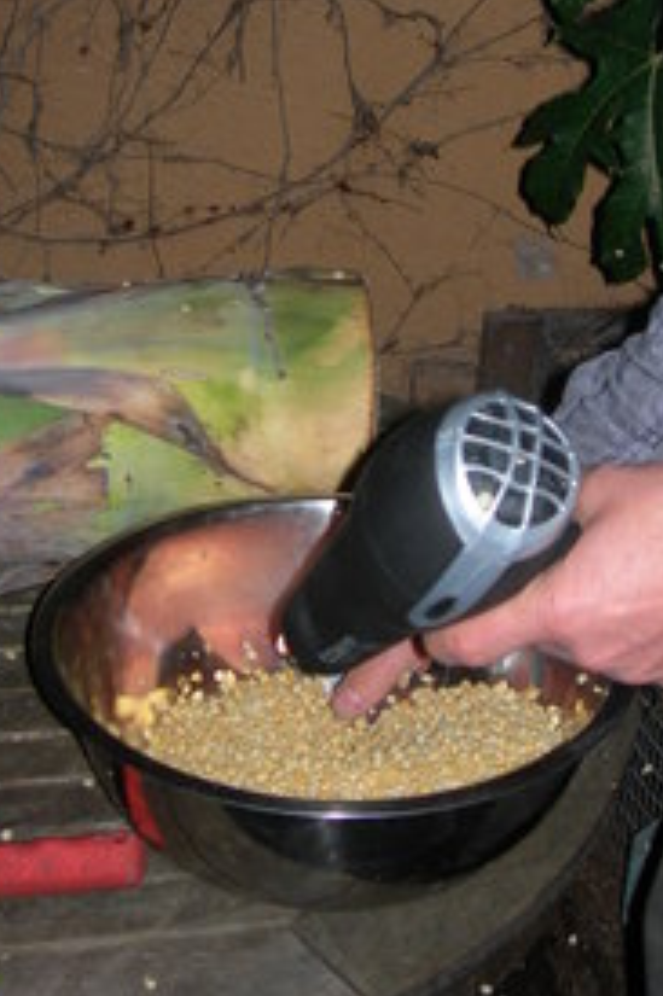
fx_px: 1908
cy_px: 221
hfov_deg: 19.7
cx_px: 395
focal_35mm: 69
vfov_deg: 28.7
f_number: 2.8
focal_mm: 7.8
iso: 50
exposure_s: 1/60.1
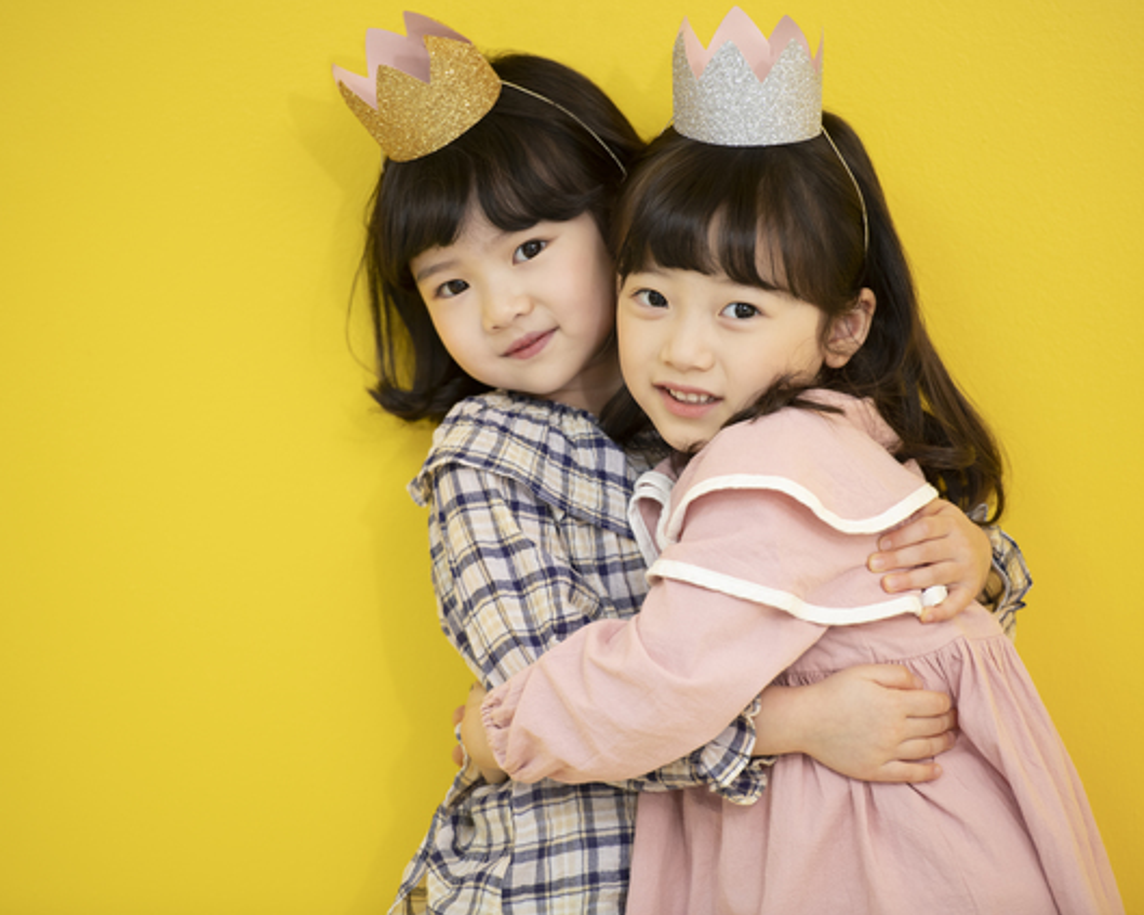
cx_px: 573
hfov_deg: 8.5
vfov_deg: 6.8
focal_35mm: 227
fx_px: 7684
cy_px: 456
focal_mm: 200
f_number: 3.5
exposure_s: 1/250
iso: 640
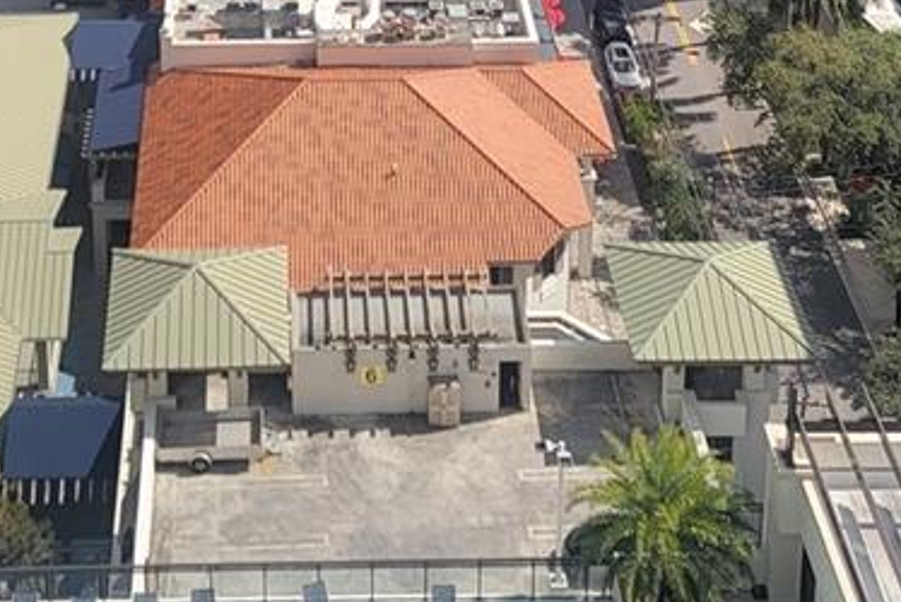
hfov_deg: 25.2
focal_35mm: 80
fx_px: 2004
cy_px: -433
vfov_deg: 15.1
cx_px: 277
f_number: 1.8
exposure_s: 1/784
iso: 16
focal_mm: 6.7
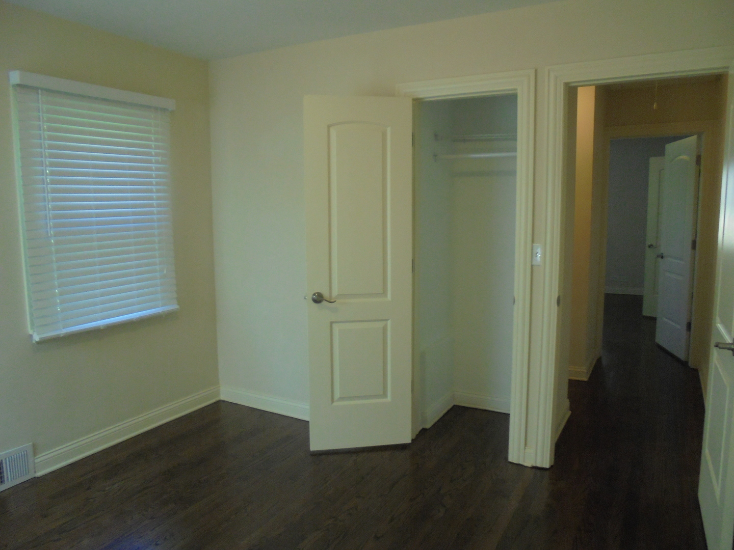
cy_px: 275
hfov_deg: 67.3
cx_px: 367
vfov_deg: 53.1
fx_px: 551
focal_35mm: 26
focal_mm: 4.6
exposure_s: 1/40
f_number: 3.5
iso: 250
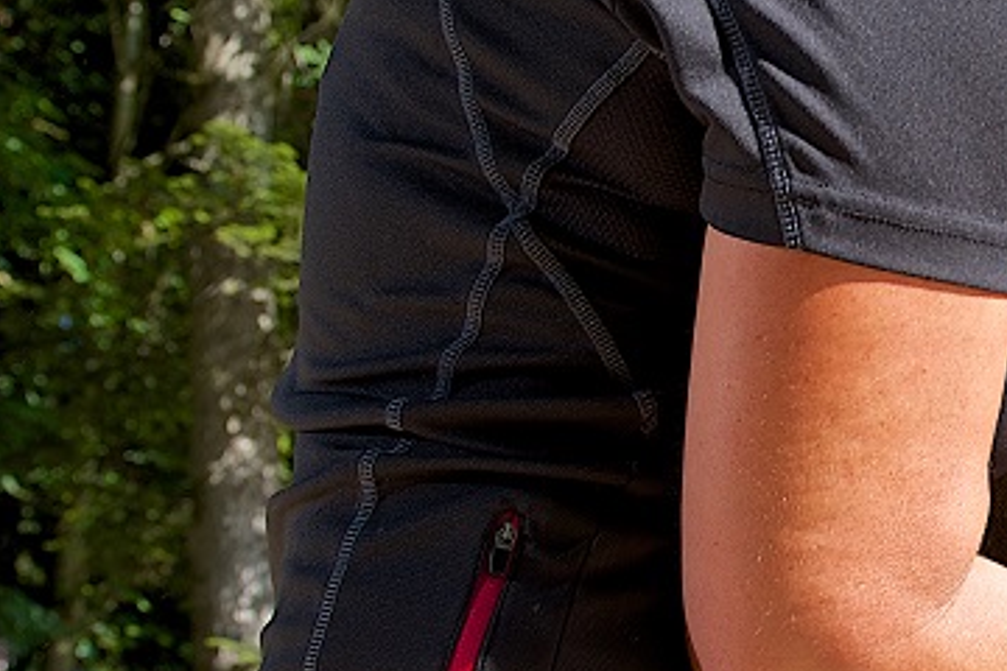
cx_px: 1424
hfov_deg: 20.1
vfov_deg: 15.2
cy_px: 351
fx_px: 2517
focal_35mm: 90
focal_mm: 27
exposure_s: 1/250
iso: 50
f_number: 5.6
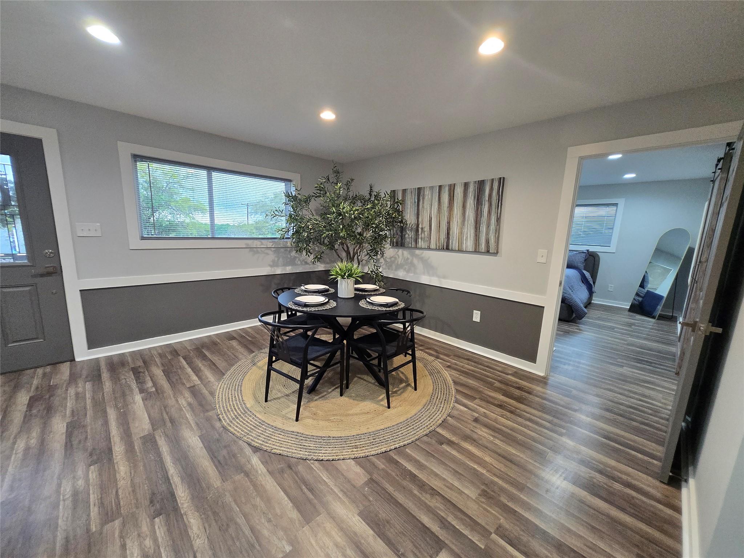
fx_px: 279
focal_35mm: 13
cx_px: 372
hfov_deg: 106.2
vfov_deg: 89.9
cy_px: 279
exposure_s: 1/60
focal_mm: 1.7
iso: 250
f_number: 2.2
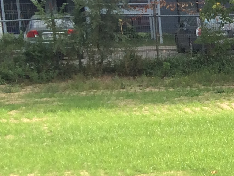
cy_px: 175
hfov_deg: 11.8
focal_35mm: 139
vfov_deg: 10.6
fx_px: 940
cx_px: 543
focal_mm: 4.15
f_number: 2.2
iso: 32
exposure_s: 1/427
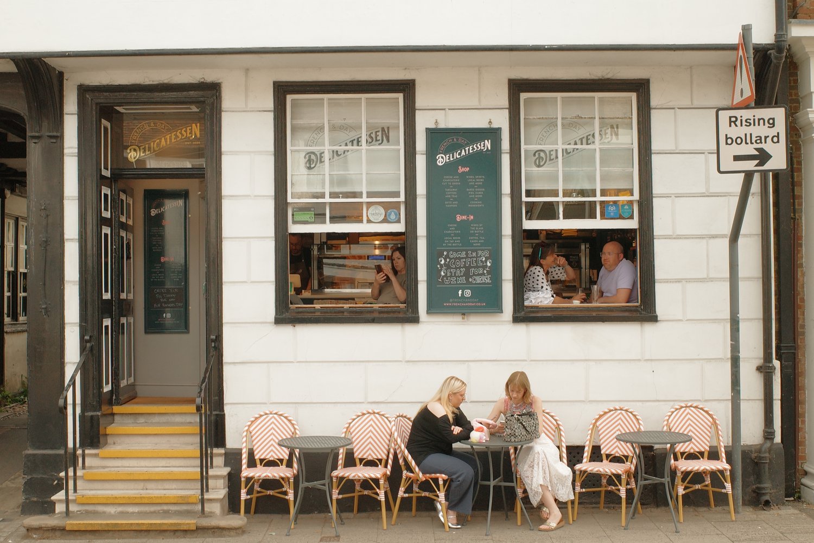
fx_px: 1130
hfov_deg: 39.6
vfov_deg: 27.0
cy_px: 272
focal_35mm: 50
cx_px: 407
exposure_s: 1/250
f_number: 4
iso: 100
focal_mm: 18.3
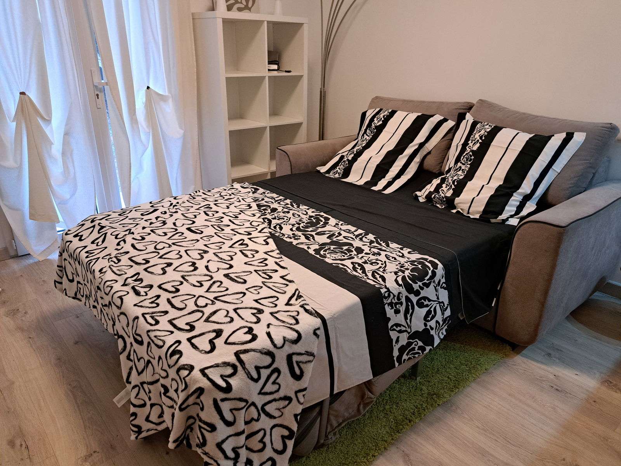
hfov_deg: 71.6
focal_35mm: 24
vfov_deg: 56.8
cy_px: 233
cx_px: 310
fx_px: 431
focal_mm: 5.23
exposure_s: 1/50
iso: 320
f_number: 1.8
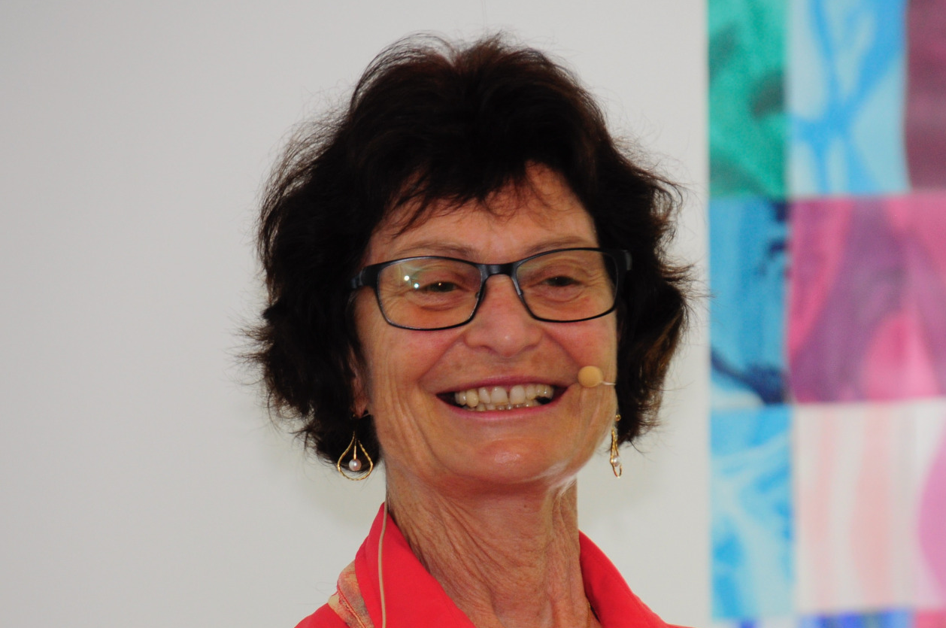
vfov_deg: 2.1
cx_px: 578
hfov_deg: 3.2
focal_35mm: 644
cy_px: 474
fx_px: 16899
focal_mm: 270
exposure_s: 1/60
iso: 500
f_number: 6.3
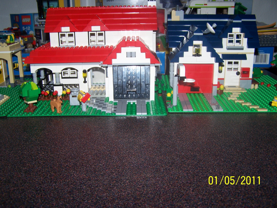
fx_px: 304
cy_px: 104
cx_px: 138
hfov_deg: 49.0
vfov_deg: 37.7
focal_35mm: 38
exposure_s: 1/60
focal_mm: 6.3
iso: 80
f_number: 2.8
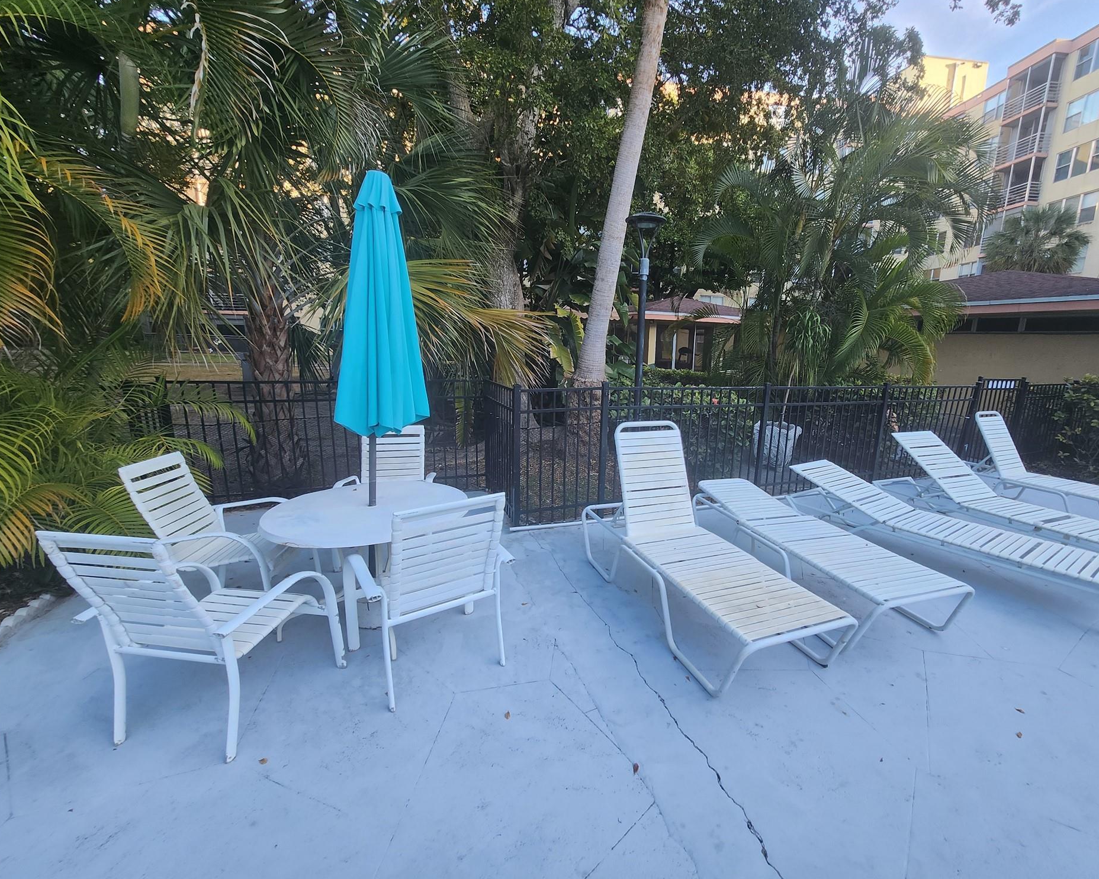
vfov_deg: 88.0
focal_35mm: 14
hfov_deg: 100.4
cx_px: 598
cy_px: 439
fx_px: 455
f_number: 2.2
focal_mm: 1.74
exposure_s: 1/120
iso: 50
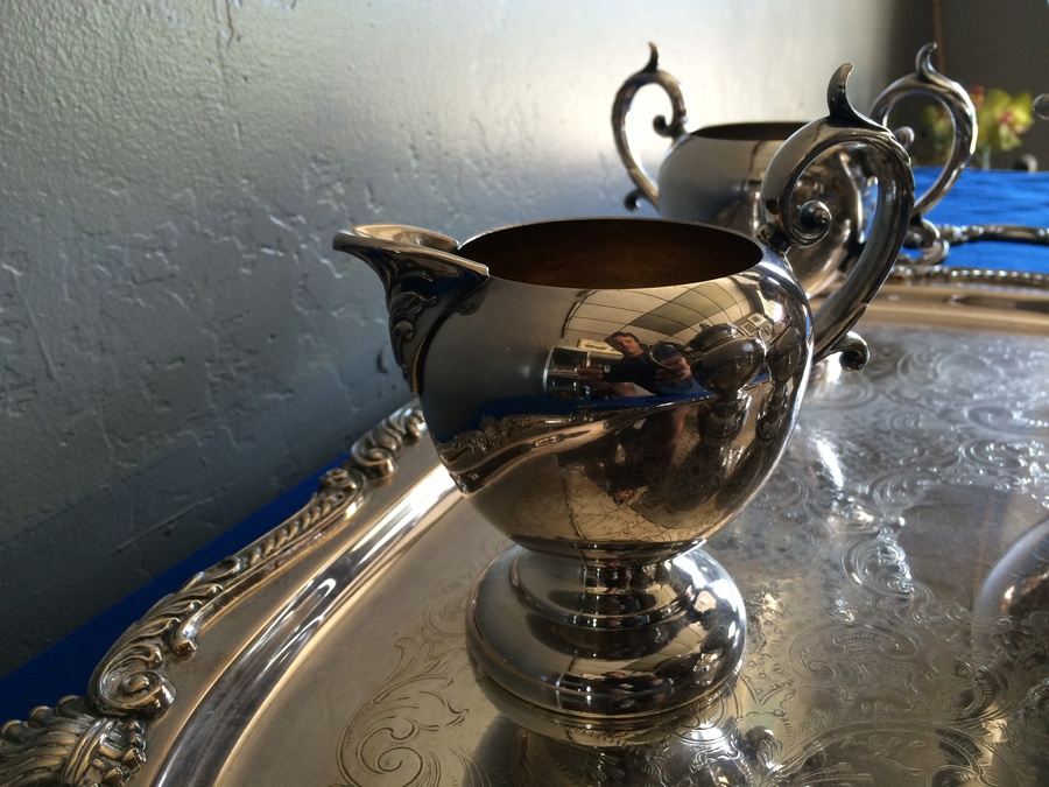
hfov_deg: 60.0
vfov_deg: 46.8
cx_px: 524
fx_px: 909
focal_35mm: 30
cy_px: 394
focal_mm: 4.12
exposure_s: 1/30
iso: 40
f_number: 2.2
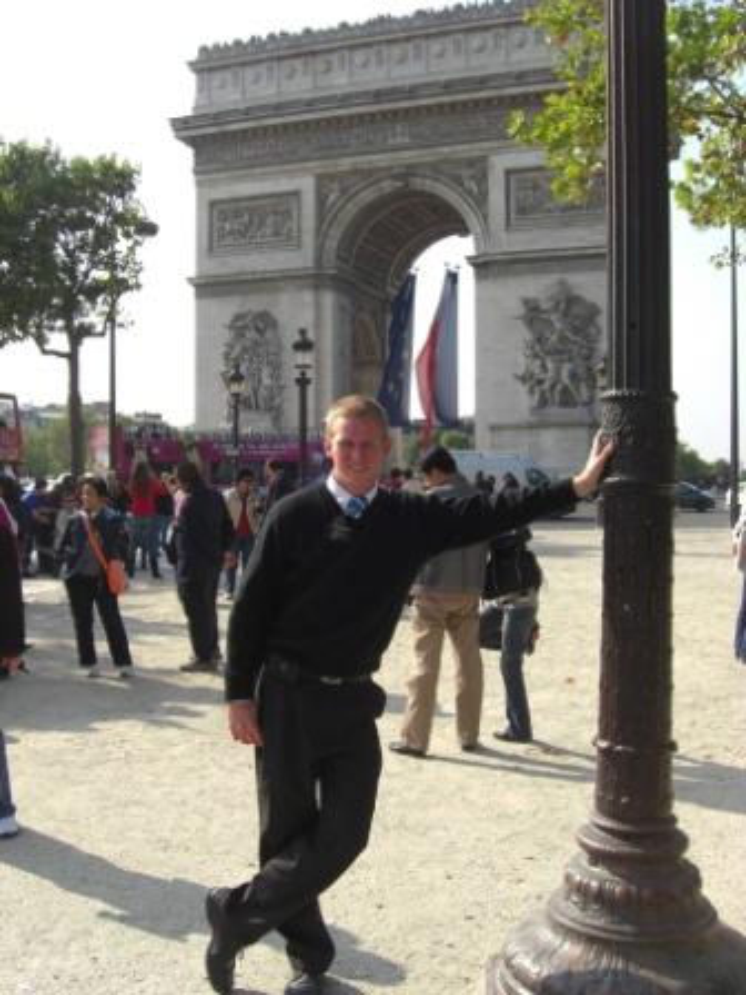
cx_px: 373
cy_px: 498
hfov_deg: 37.7
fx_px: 1092
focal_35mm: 38
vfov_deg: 49.0
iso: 80
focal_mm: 7.9
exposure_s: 1/500
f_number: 4
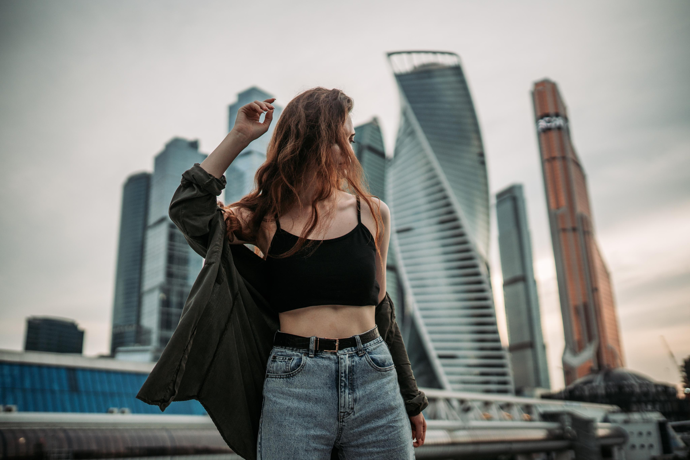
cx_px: 345
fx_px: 671
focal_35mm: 35
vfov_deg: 37.9
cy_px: 230
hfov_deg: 54.4
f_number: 1.4
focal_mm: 35
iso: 200
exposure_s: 1/6400
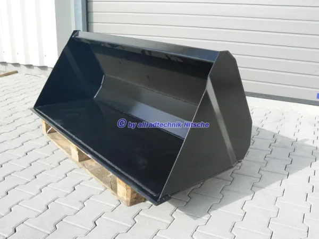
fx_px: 332
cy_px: 120
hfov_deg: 51.4
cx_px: 160
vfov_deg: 39.7
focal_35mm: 36
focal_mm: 6
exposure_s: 1/160
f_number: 5.6
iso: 80
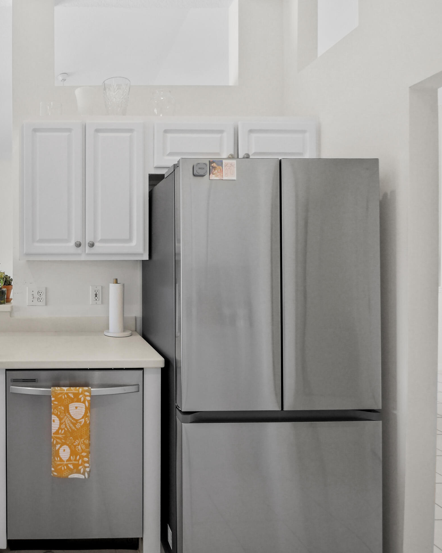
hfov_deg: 58.4
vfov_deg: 77.6
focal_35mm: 21
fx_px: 343
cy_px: 271
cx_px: 65
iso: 400
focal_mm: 7
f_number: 4
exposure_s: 1/30
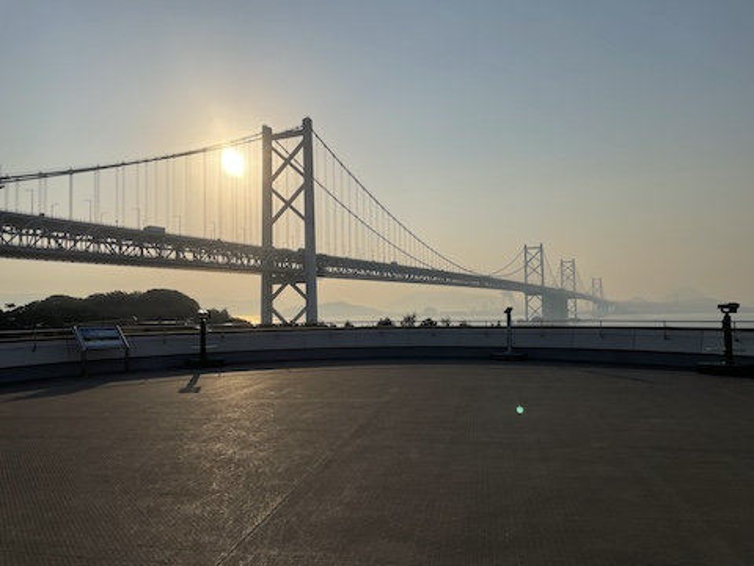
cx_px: 377
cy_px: 283
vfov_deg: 53.1
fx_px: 566
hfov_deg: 67.3
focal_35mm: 26
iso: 32
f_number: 1.6
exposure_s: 1/14925
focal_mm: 4.2
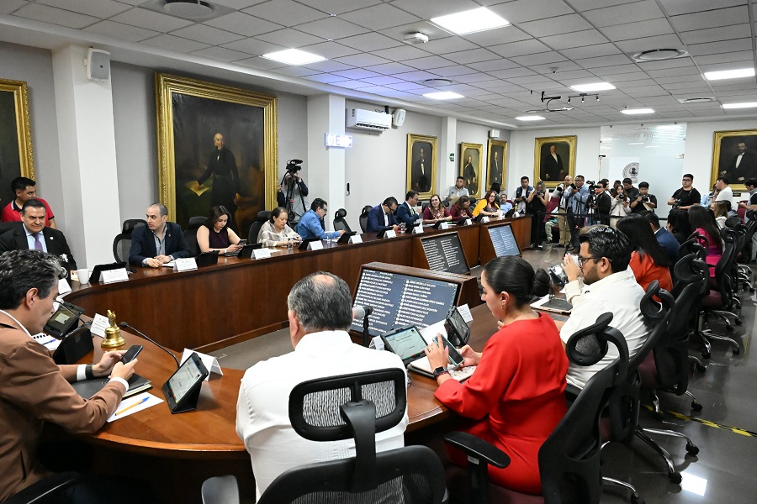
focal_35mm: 24
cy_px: 252
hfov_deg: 73.7
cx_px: 378
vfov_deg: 53.1
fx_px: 505
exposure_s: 1/125
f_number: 8
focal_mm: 24
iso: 16000
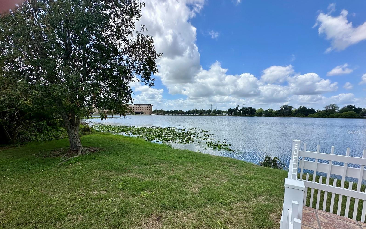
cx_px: 183
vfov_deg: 74.3
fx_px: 150
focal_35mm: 15
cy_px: 132
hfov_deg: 101.5
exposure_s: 1/2212
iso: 50
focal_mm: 2.22
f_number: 2.2
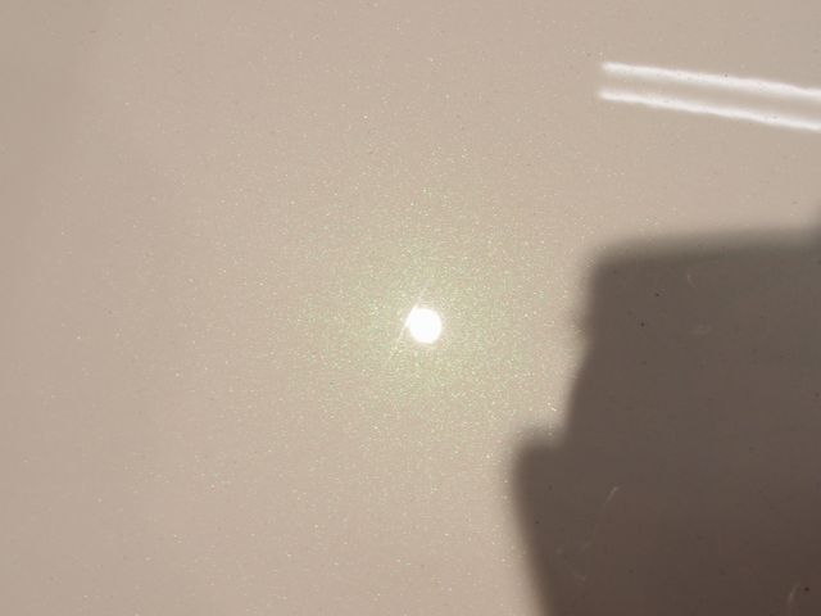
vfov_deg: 49.7
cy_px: 308
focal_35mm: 28
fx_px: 664
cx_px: 410
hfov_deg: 63.4
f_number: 8
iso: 100
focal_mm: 6
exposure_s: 1/15
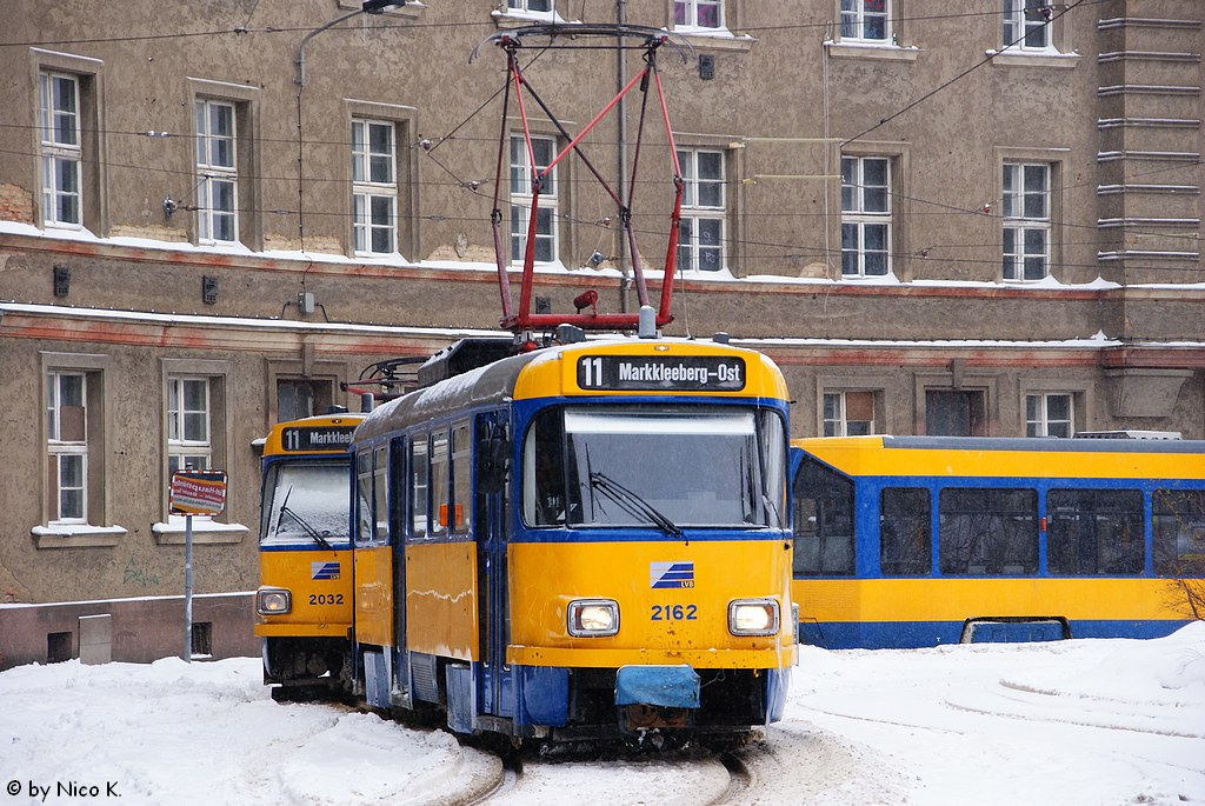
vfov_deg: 9.2
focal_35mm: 150
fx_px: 5026
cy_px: 403
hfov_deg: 13.7
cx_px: 602
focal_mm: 100
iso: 200
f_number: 6.3
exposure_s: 1/200
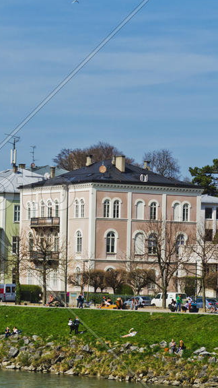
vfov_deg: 12.9
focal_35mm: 167
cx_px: -47
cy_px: 193
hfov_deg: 7.2
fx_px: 1716
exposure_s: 1/750
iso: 100
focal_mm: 70
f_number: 6.7
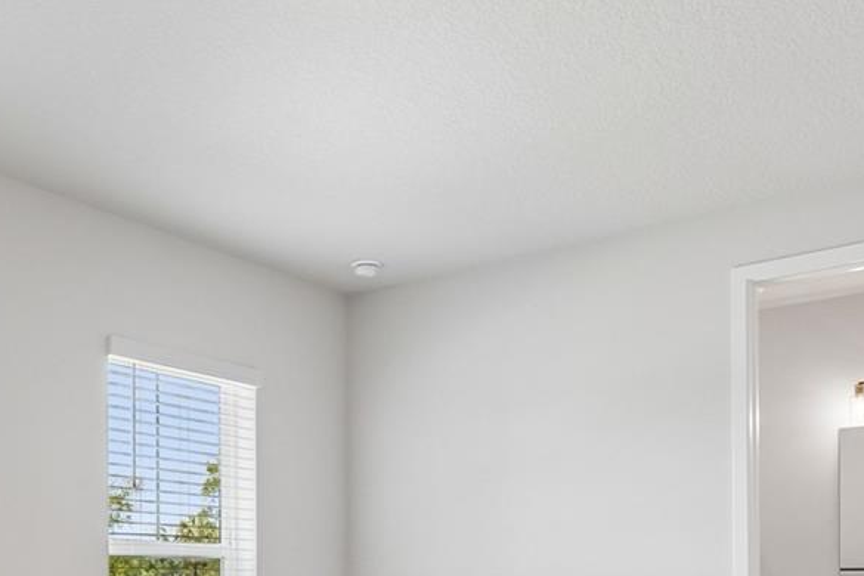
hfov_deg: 46.9
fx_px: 984
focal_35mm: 41
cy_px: 575
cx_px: 313
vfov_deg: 30.4
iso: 100
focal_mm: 10
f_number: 7.1
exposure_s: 1/10
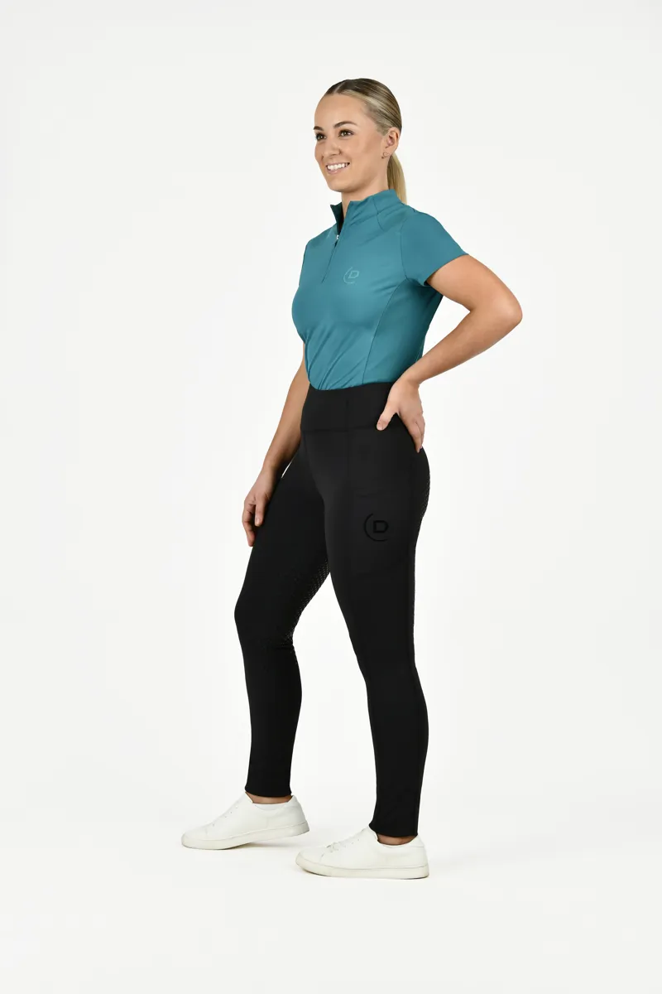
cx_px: 331
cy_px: 497
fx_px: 2069
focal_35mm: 75
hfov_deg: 18.2
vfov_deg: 27.0
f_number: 5.6
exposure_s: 1/160
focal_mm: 75
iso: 125
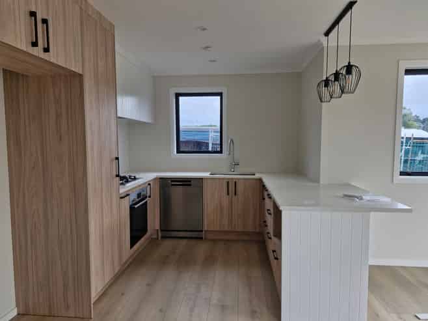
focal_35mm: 23
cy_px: 160
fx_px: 284
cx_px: 214
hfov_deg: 73.9
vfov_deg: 58.8
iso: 50
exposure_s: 1/228
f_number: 1.8
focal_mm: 5.54
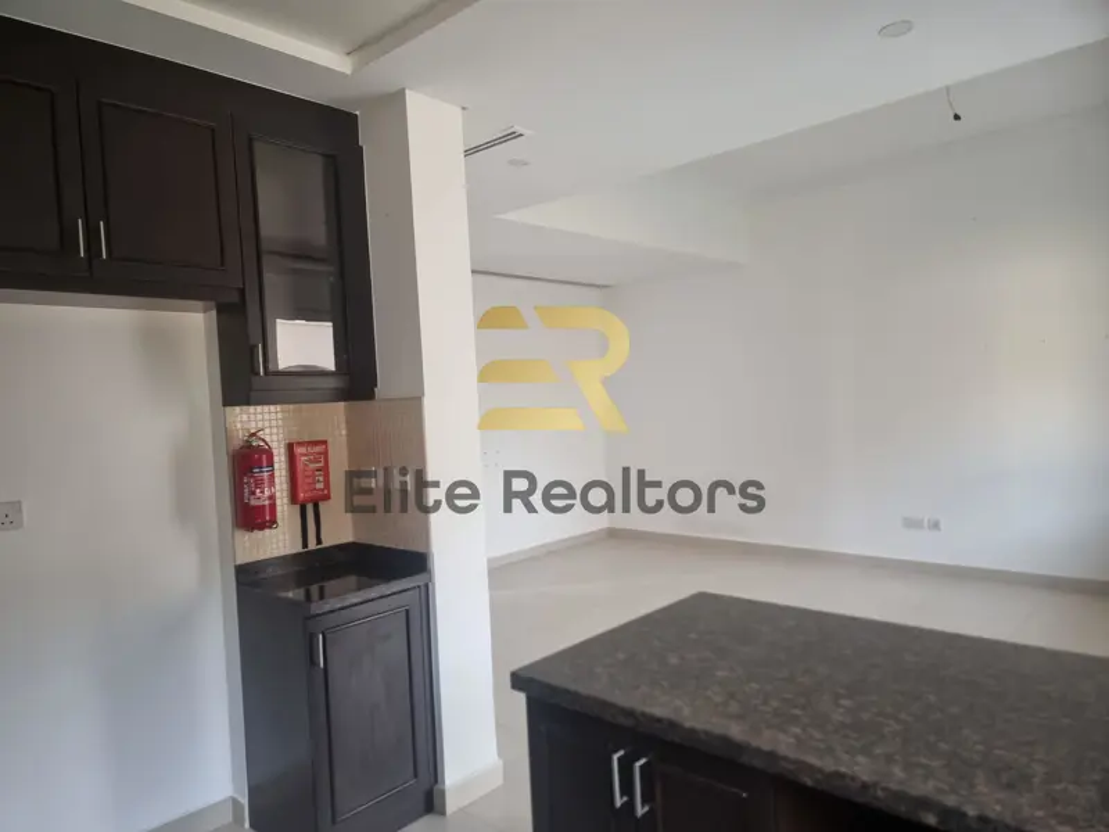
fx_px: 769
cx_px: 554
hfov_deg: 71.6
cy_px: 416
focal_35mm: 24
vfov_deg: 56.8
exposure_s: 1/40
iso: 250
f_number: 1.8
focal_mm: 6.7
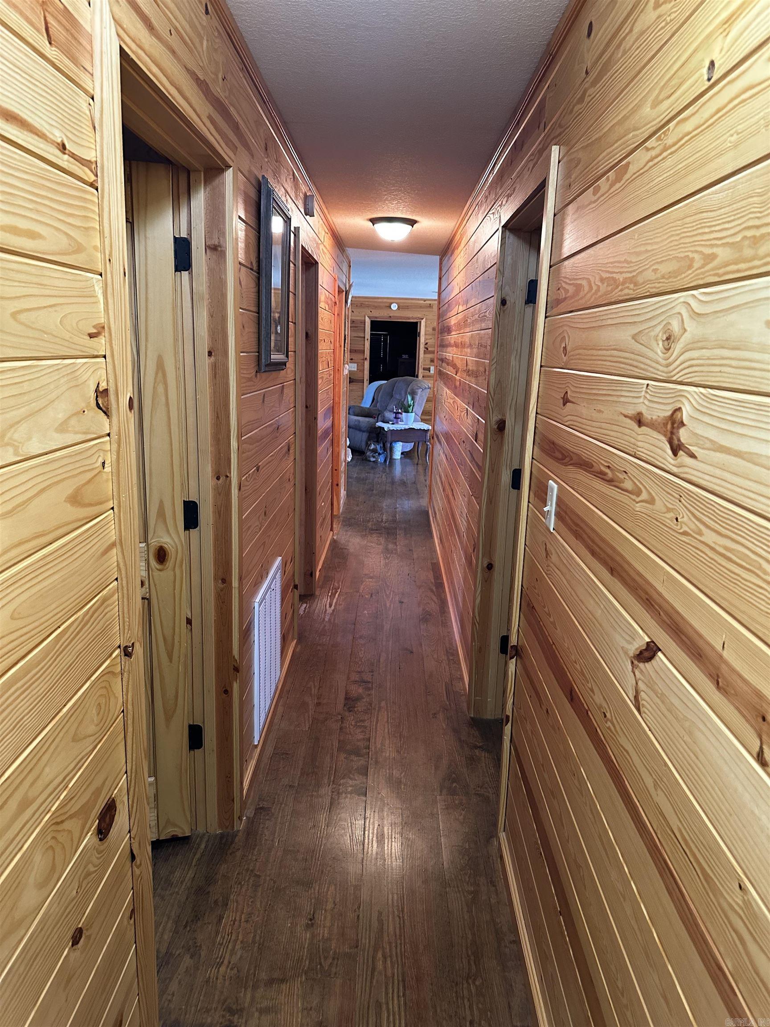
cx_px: 385
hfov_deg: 56.8
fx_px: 712
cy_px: 514
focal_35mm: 24
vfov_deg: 71.6
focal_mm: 6.86
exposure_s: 1/60
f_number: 1.78
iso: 500
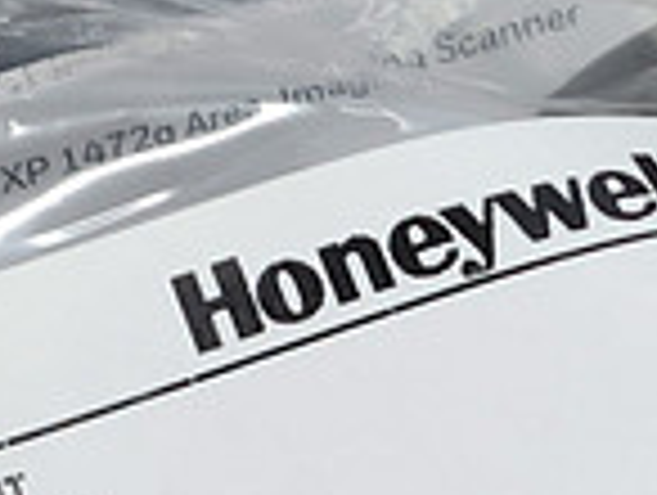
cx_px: -585
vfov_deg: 8.8
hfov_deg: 11.1
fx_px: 3118
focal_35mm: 164
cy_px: -270
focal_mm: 5
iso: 125
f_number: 1.8
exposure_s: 1/120
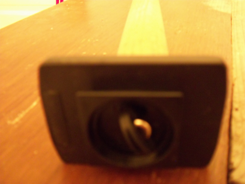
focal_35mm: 34
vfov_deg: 41.8
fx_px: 241
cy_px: 92
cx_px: 122
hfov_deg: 54.0
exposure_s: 1/2
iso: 400
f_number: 2.9
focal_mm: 5.7
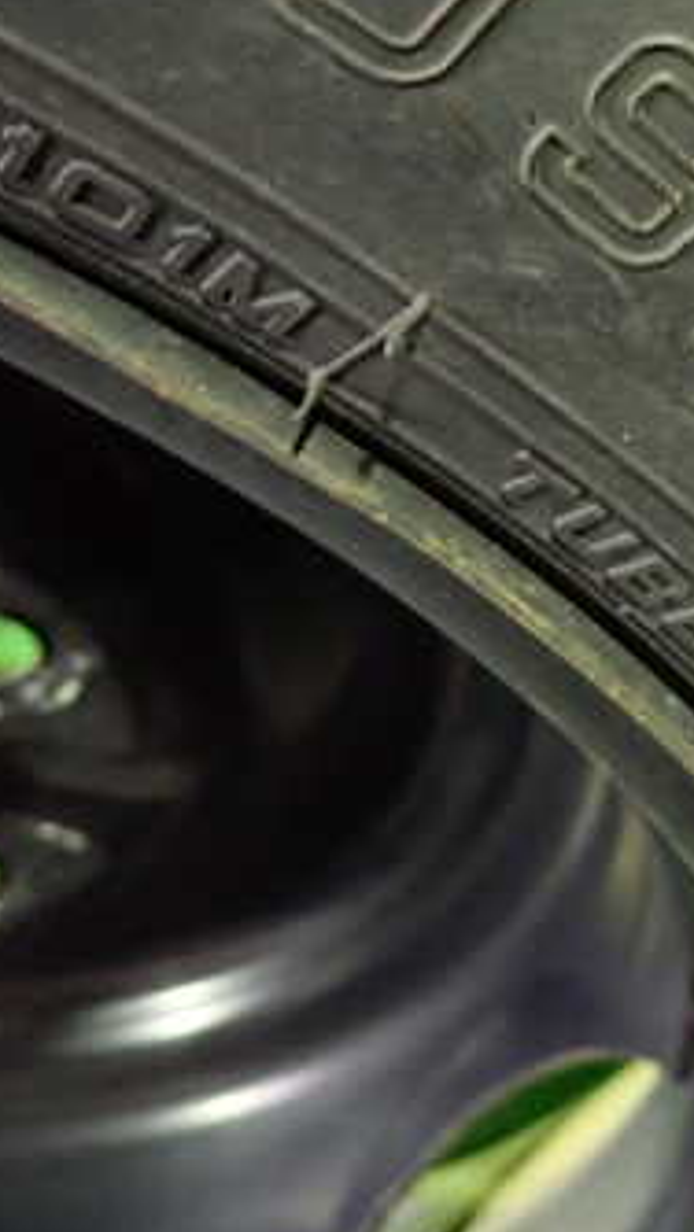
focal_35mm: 49
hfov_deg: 21.0
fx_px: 1602
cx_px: 1023
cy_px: 424
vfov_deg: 41.6
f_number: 2
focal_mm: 4.5
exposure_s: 1/25
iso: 800
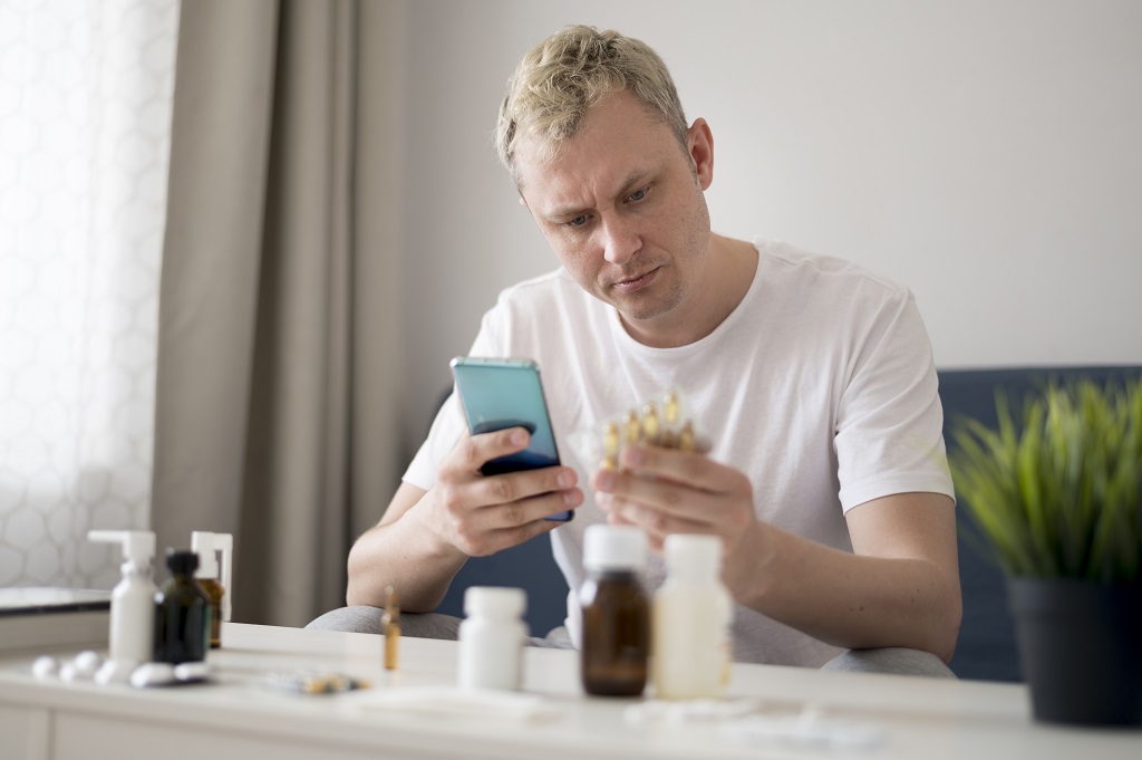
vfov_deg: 26.9
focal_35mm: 50
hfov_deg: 39.6
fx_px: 1585
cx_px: 571
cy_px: 380
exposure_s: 1/160
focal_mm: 50
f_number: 1.8
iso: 160
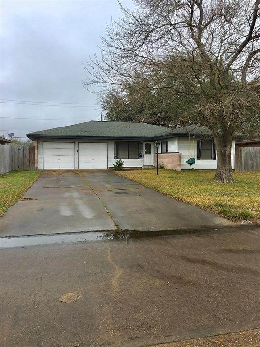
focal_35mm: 29
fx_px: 290
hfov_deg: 48.2
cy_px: 174
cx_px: 130
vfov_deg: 61.7
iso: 25
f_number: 2.2
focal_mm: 4.15
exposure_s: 1/801
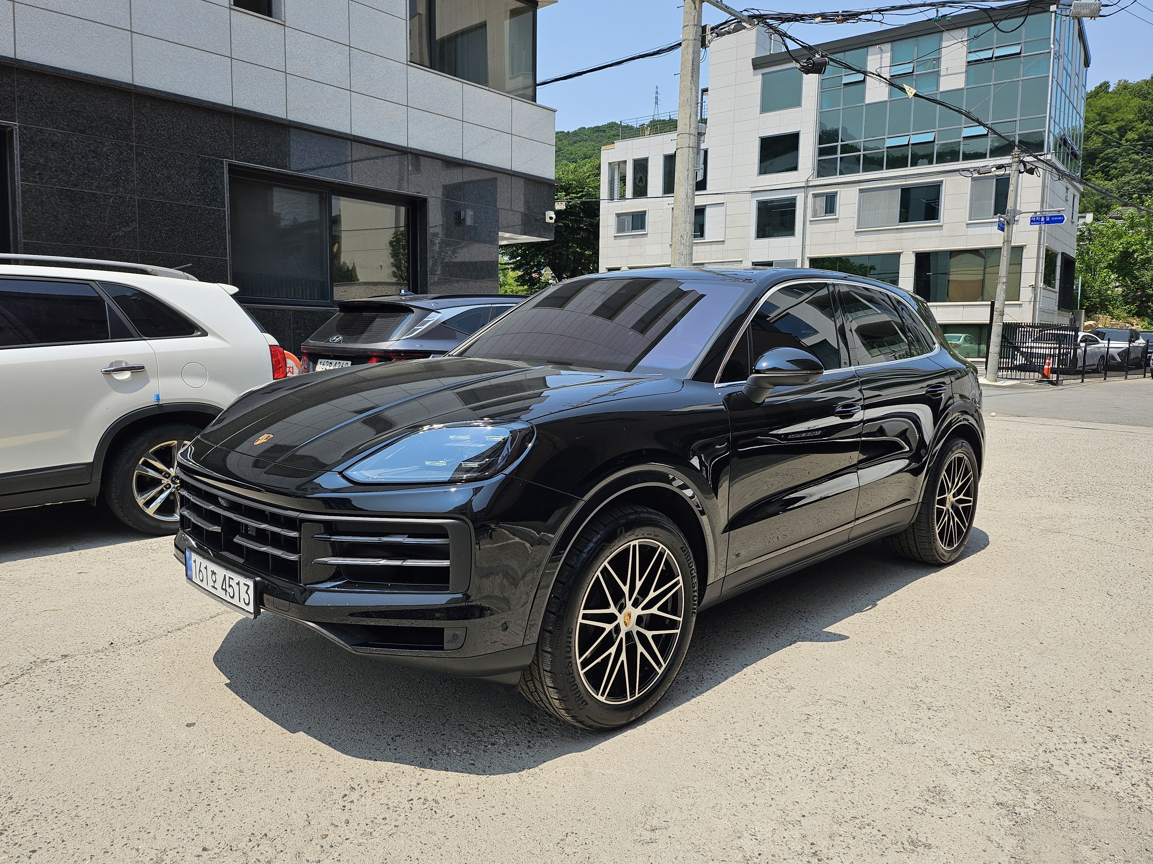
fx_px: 833
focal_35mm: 25
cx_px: 581
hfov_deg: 69.4
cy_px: 428
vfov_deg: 54.9
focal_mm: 5
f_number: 1.8
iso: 50
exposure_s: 1/3291
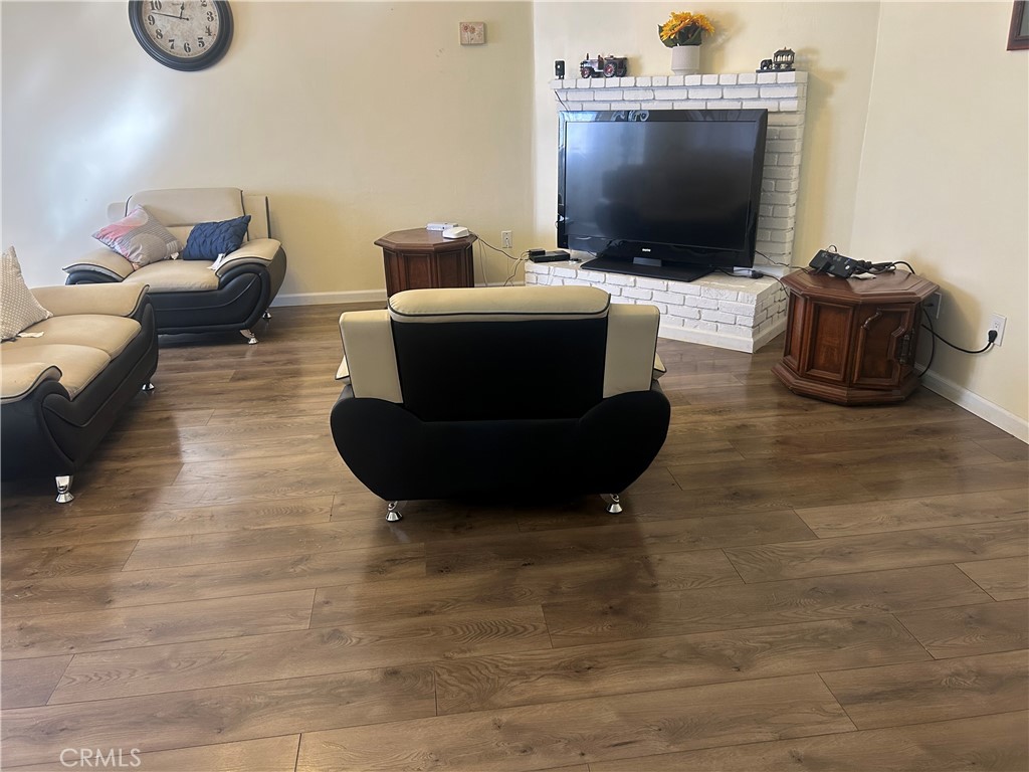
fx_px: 773
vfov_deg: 53.1
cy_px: 386
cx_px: 514
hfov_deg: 67.3
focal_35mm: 26
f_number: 1.5
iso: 160
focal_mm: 5.7
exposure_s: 1/60
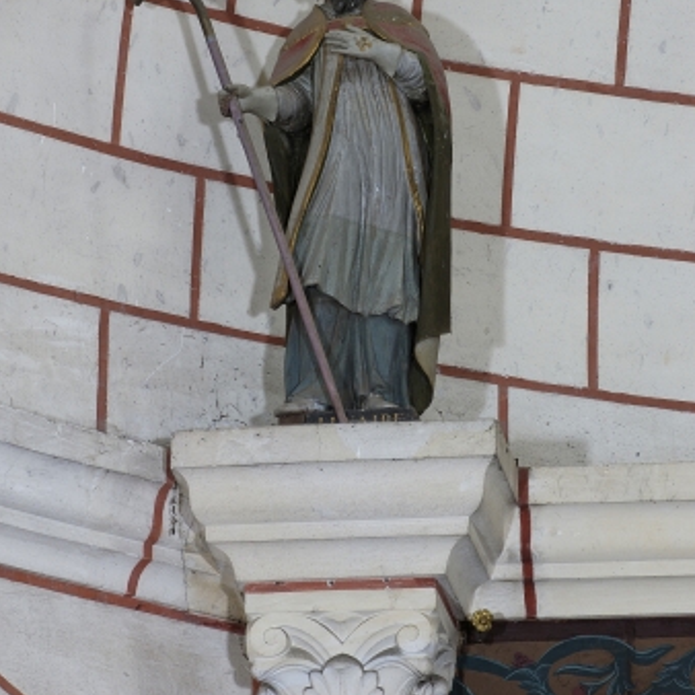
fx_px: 8768
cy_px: 335
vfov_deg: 4.5
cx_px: 348
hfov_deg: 4.5
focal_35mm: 386
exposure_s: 1/4
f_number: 8
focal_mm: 200
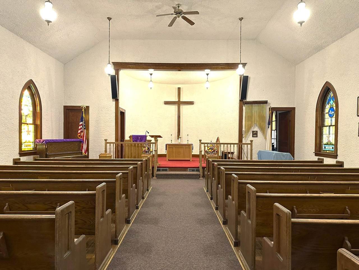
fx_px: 249
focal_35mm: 24
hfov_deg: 71.6
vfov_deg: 56.8
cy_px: 135
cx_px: 180
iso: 320
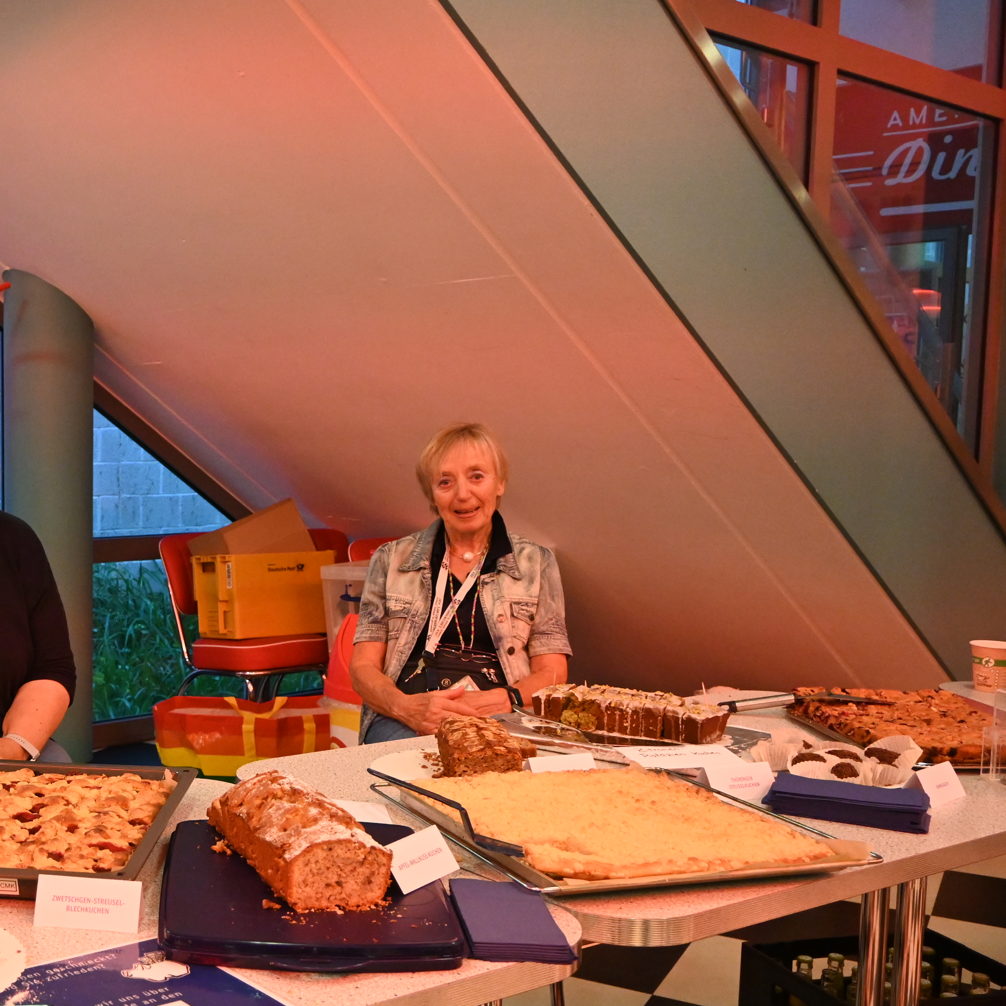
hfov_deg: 37.2
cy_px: 557
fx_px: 1409
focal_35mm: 43
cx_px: 135
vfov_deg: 39.3
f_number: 3.5
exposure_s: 1/125
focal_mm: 17
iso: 3200
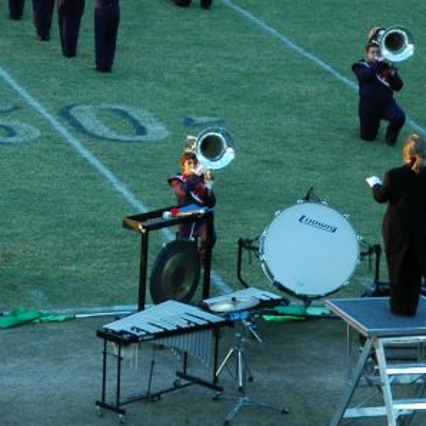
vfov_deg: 8.3
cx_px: -220
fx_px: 2924
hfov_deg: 8.2
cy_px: 40
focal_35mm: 210
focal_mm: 48
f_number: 3.5
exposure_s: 1/60
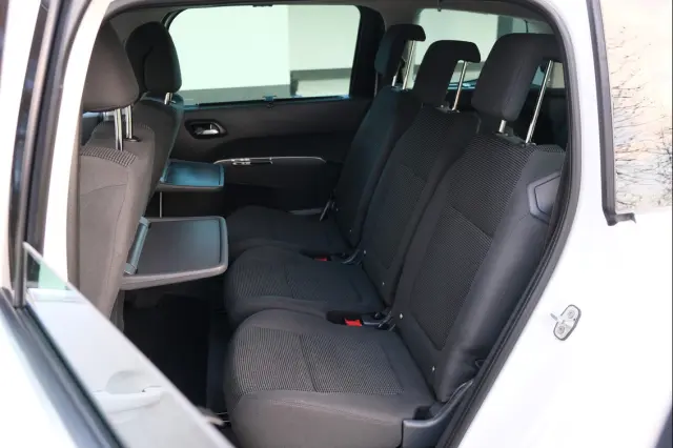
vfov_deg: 41.1
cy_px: 224
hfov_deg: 58.7
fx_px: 598
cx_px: 336
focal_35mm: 32
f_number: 3.2
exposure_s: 1/75
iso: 320
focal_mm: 21.4
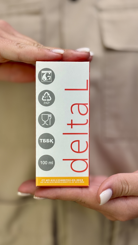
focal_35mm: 53
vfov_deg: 39.2
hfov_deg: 22.6
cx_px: 64
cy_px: 124
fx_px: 345
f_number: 1.78
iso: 64
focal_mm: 6.76
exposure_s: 1/100
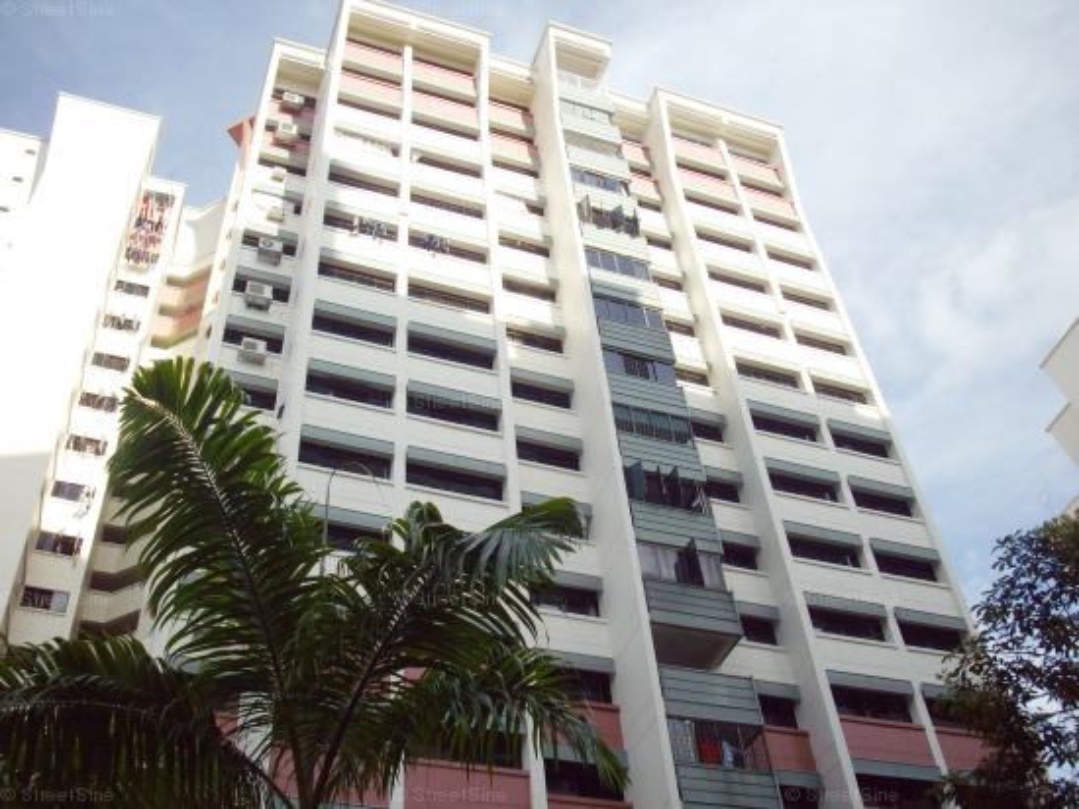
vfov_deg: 38.6
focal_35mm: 37
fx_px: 1153
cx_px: 540
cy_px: 404
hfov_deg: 50.2
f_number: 5.6
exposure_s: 1/320
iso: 80
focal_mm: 6.2
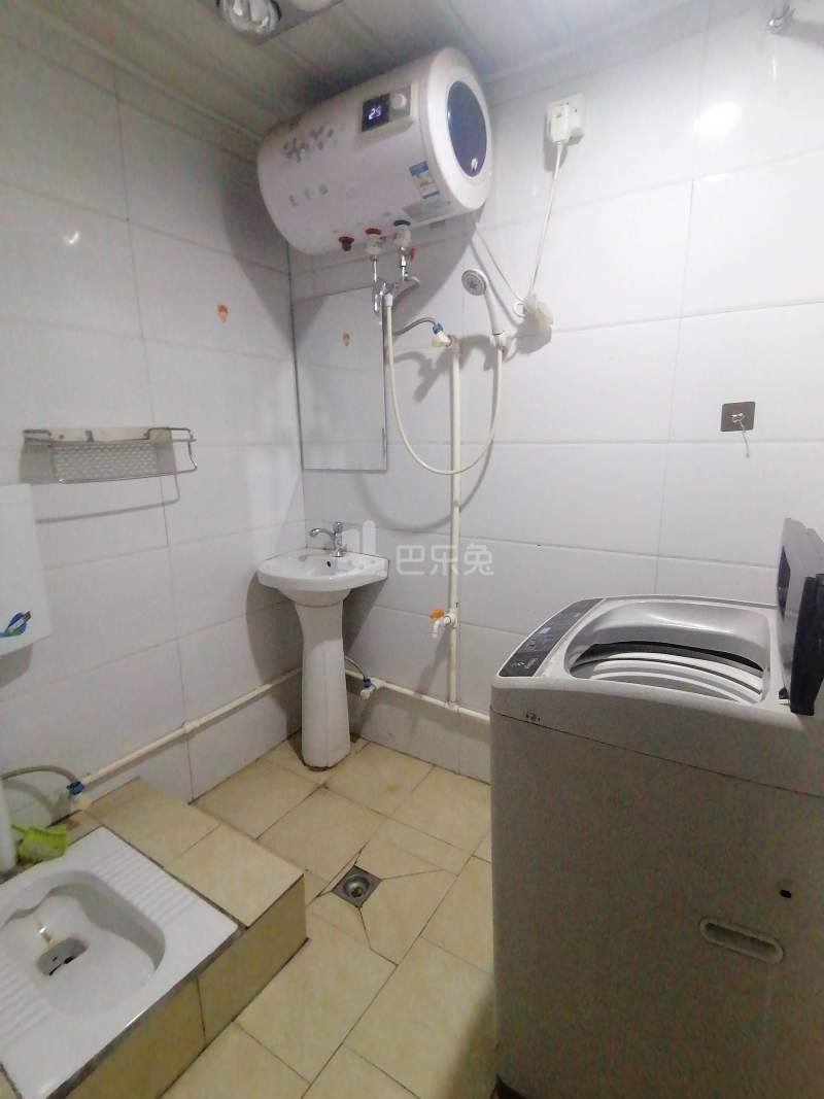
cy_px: 550
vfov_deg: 91.0
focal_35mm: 17
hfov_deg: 74.7
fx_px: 540
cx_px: 412
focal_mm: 1.78
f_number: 2.4
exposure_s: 1/25
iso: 400
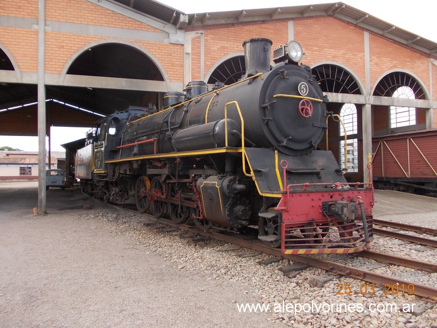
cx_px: 218
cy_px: 164
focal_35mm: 28
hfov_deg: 63.5
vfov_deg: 49.7
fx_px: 353
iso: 80
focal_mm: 4
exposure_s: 1/250
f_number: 2.7
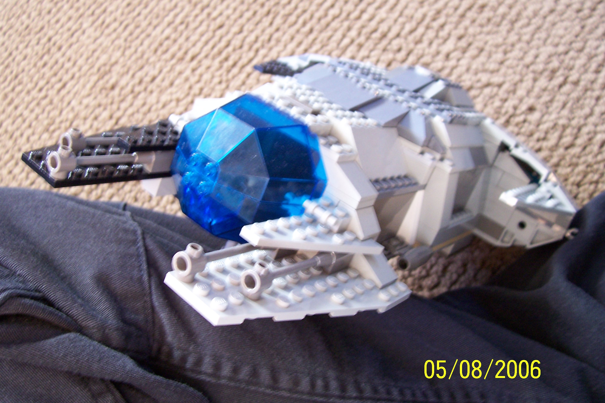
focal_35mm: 34
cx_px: 302
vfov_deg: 38.9
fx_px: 571
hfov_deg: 55.8
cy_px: 202
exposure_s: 1/8
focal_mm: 5.6
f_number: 2.7
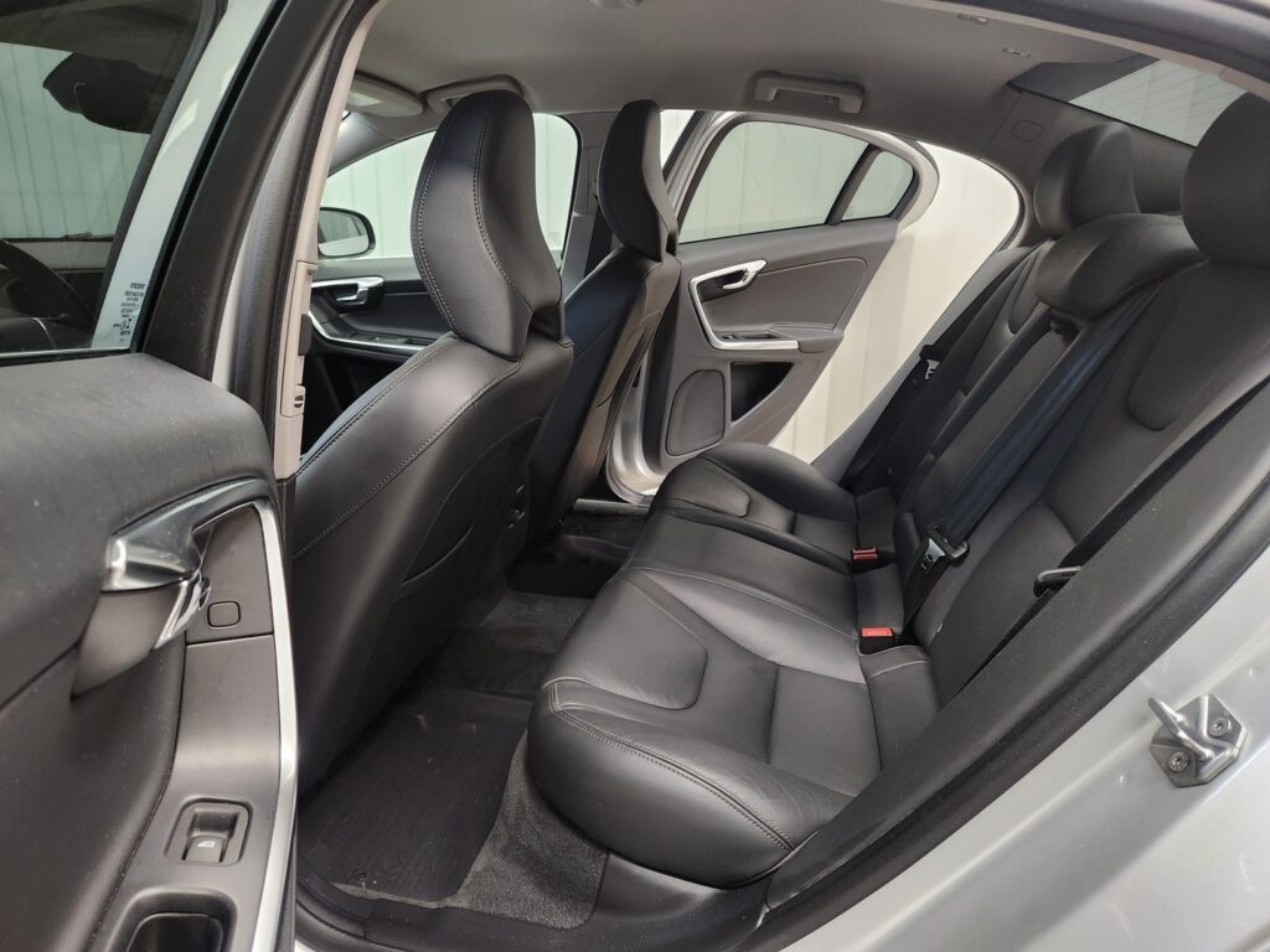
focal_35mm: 23
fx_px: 844
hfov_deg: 73.9
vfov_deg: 58.9
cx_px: 635
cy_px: 476
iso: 500
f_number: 1.8
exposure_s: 1/100
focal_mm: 5.4
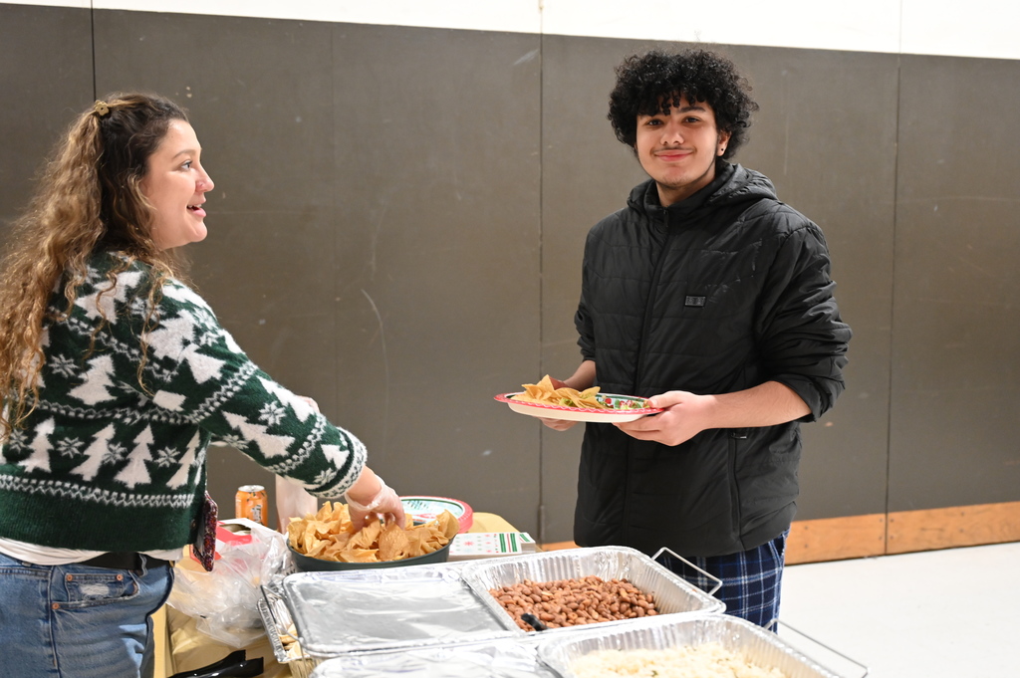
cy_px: 339
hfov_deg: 47.4
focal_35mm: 41
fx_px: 1161
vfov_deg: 32.6
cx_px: 510
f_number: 4
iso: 3200
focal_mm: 41
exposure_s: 1/80
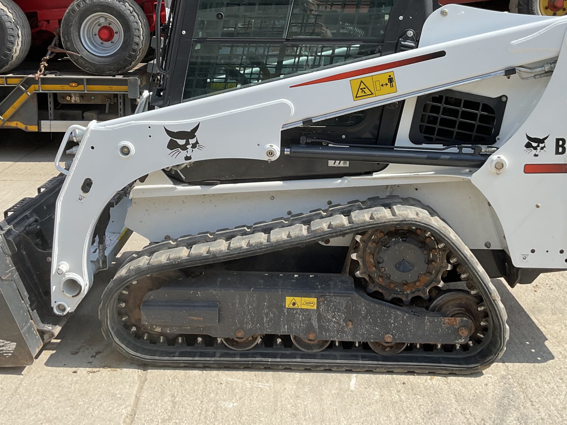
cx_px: 255
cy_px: 126
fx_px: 704
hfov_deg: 43.8
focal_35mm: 43
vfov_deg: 33.2
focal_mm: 3
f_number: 1.8
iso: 16
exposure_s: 1/1221
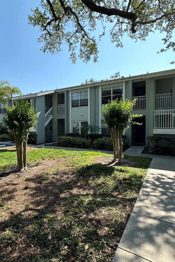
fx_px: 146
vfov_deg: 84.0
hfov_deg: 61.6
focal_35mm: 20
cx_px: 73
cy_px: 130
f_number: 2.2
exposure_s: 1/633
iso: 40
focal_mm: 2.22
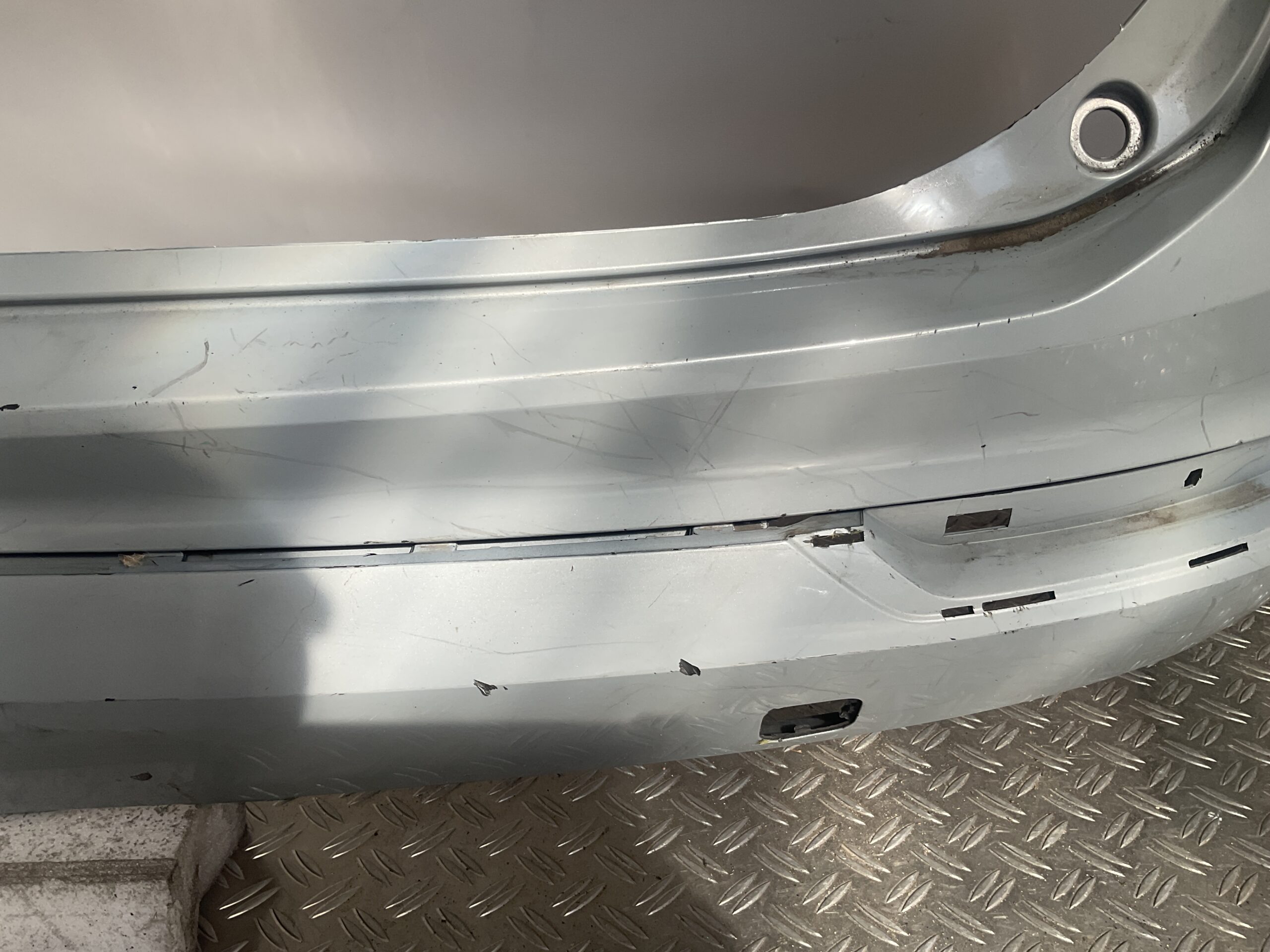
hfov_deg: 61.7
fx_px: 1064
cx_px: 635
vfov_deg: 48.2
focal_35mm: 29
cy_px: 476
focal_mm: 3
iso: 16
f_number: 1.8
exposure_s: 1/1035
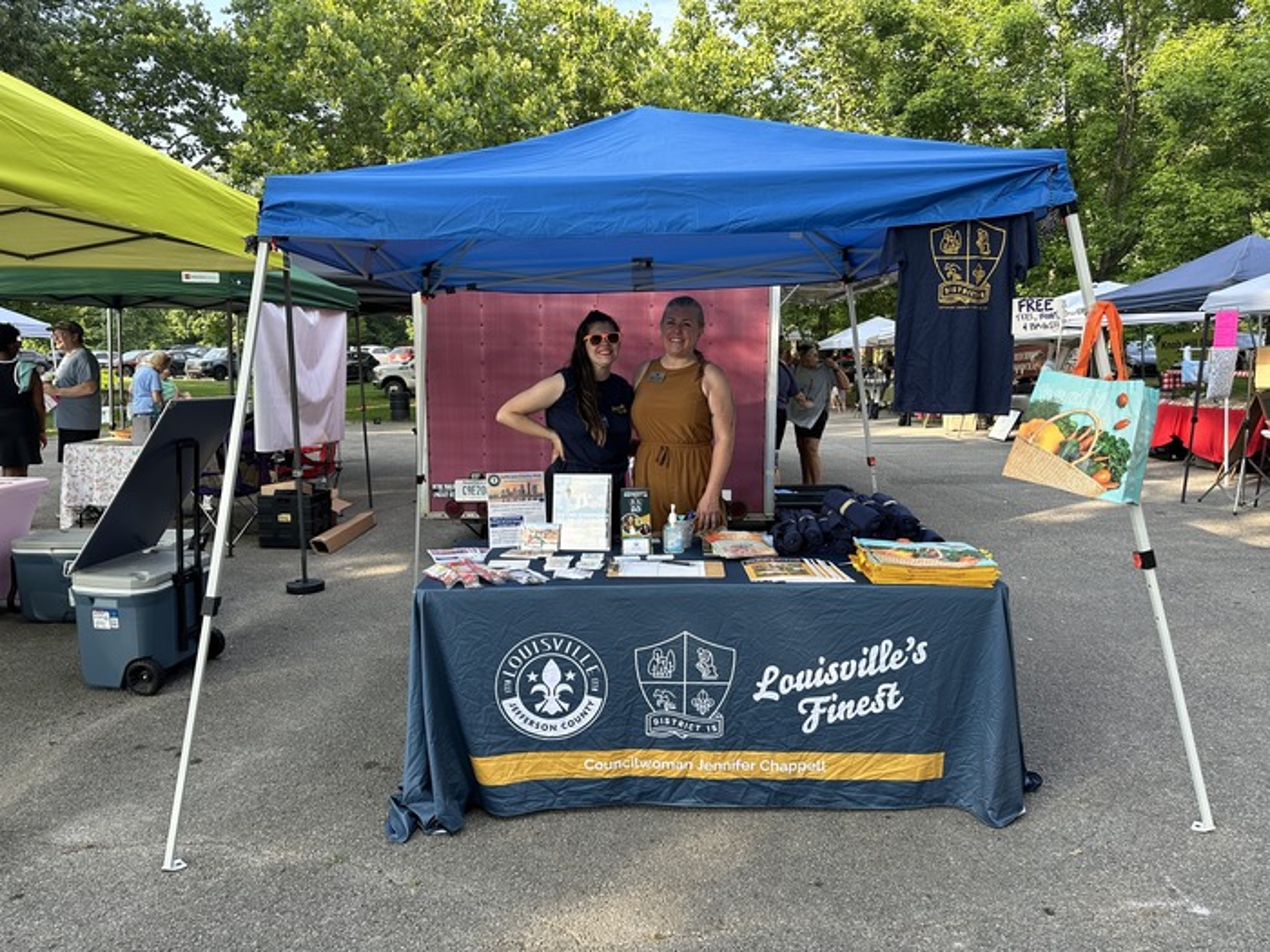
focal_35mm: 24
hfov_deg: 71.6
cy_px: 476
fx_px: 881
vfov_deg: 56.8
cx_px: 635
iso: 80
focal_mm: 6.86
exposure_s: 1/429
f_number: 1.78
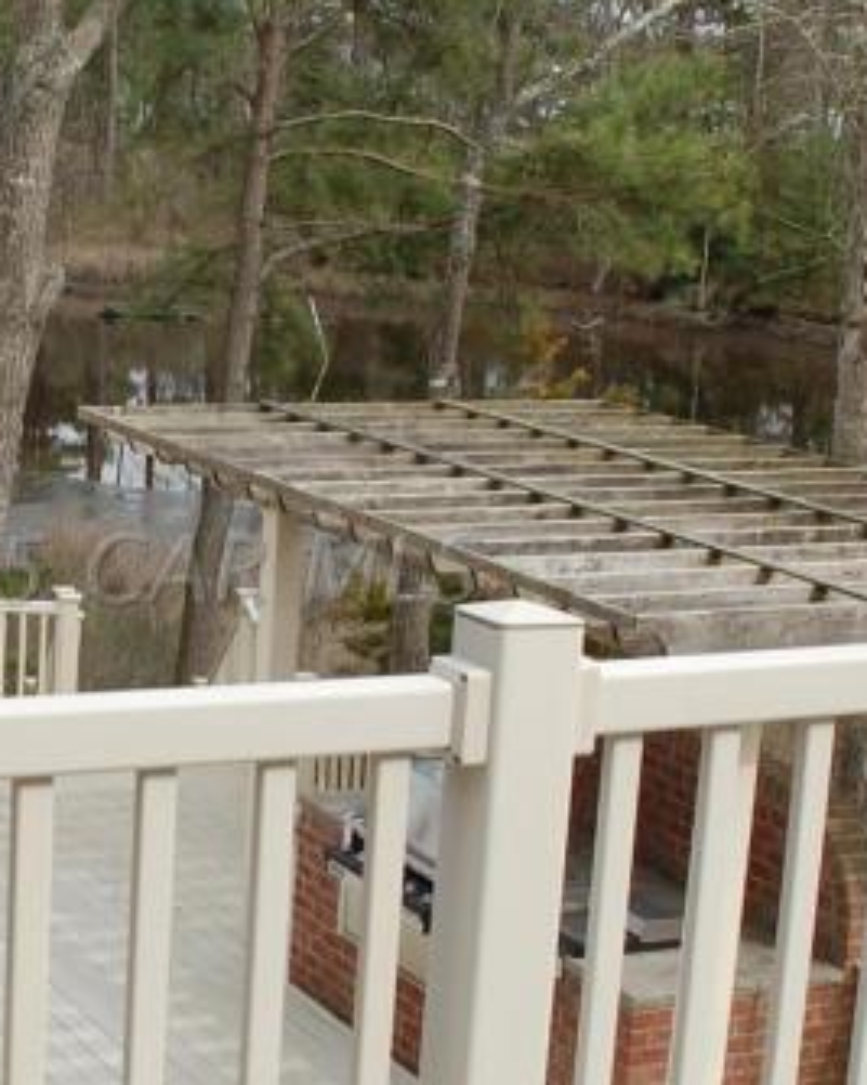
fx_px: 3434
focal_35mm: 107
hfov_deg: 14.3
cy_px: 568
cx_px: 109
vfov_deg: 17.9
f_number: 8
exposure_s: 1/250
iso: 200
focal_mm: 22
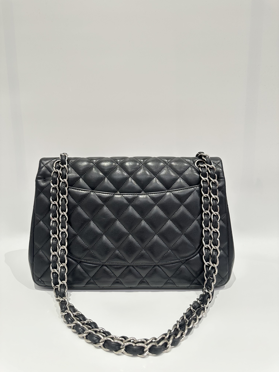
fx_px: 258
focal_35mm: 24
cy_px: 186
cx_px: 140
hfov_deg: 56.8
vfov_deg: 71.6
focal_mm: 6.86
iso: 125
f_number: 1.78
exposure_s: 1/50
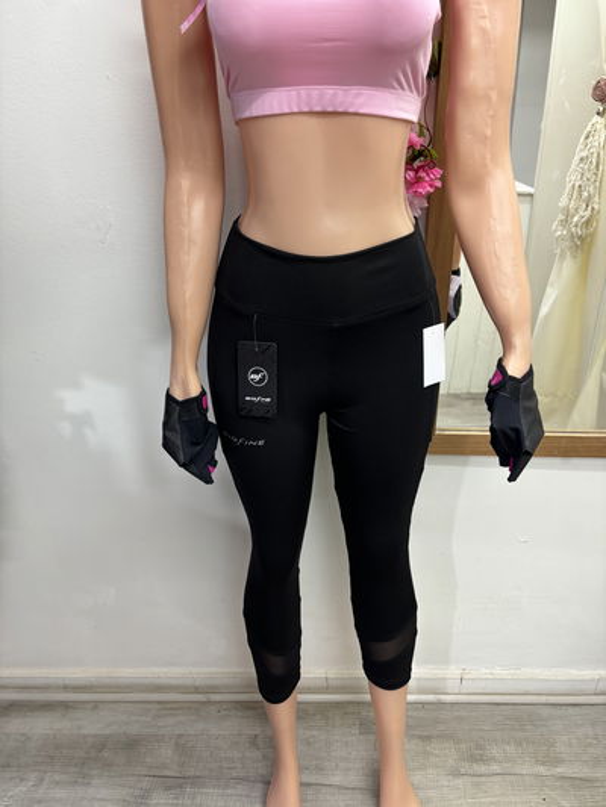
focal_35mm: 26
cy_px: 404
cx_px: 303
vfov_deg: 67.3
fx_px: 607
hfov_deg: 53.1
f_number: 1.6
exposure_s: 1/50
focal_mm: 5.96
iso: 125
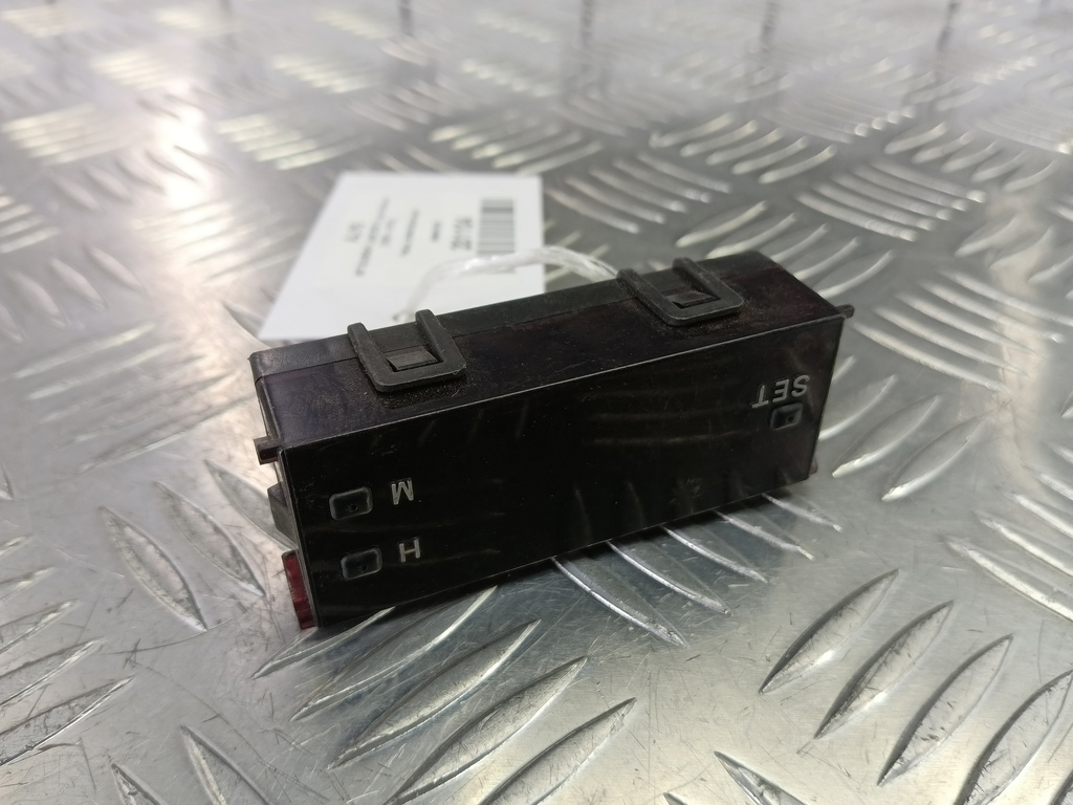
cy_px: 402
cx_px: 536
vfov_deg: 58.9
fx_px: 713
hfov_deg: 73.9
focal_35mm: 23
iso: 140
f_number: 1.6
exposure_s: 1/50
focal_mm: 4.11
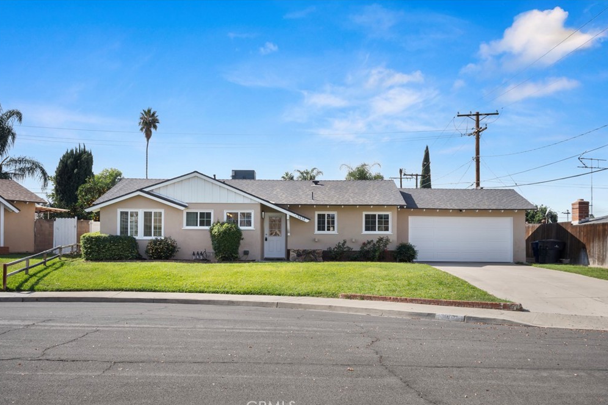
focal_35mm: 36
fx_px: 608
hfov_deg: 53.1
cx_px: 305
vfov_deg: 36.9
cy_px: 207
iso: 50
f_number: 22
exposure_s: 1/30
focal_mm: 35
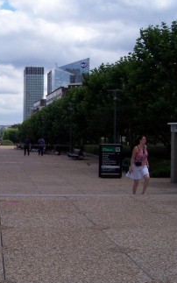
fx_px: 517
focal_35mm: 67
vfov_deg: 30.6
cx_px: 4
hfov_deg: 18.9
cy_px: 131
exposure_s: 1/603
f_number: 5.1
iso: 80
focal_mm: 5.6
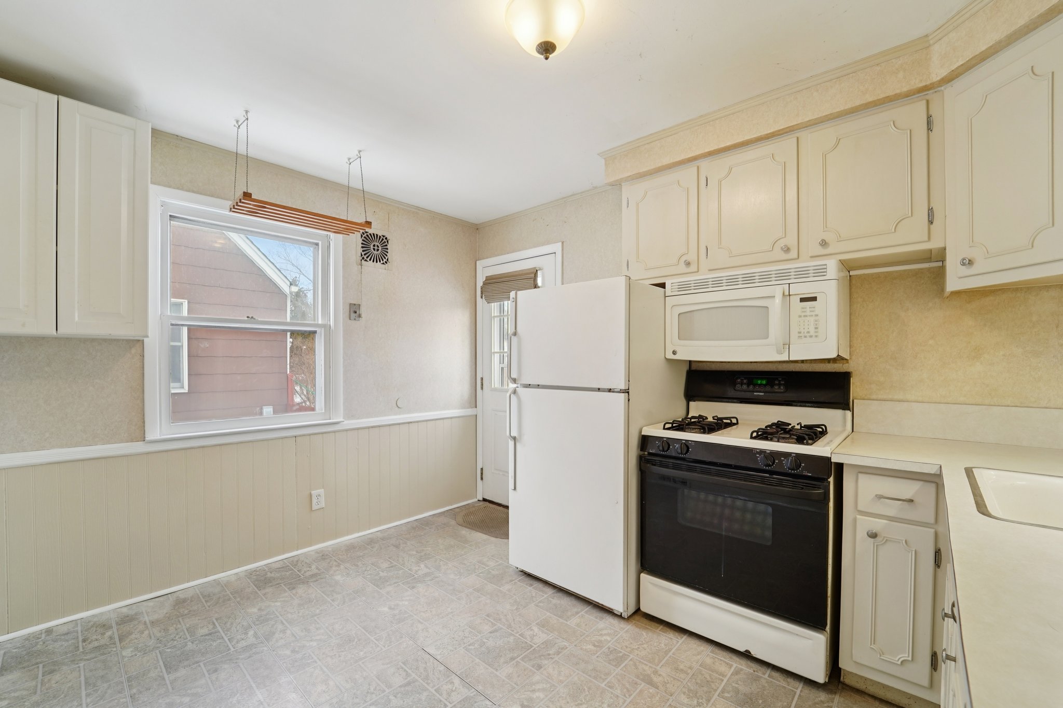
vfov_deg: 81.2
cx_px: 532
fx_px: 413
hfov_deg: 104.3
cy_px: 354
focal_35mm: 14
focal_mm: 14
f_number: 8
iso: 400
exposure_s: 1/30
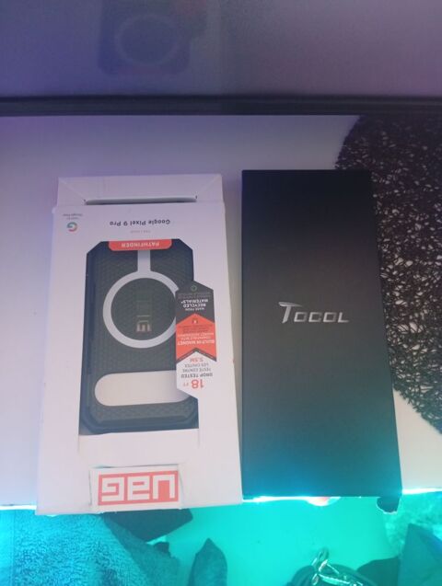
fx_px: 458
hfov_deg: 51.5
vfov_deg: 65.2
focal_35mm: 27
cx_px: 221
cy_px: 293
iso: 2413
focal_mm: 3.98
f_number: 1.8
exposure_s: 1/16.7
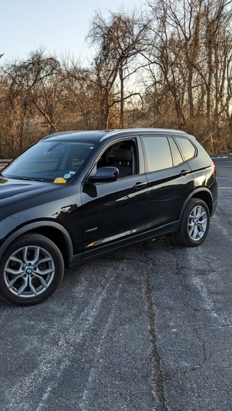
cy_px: 195
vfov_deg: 56.6
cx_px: 67
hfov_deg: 33.3
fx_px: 382
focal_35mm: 35
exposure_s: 1/1381
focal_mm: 4.38
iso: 82
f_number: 1.73
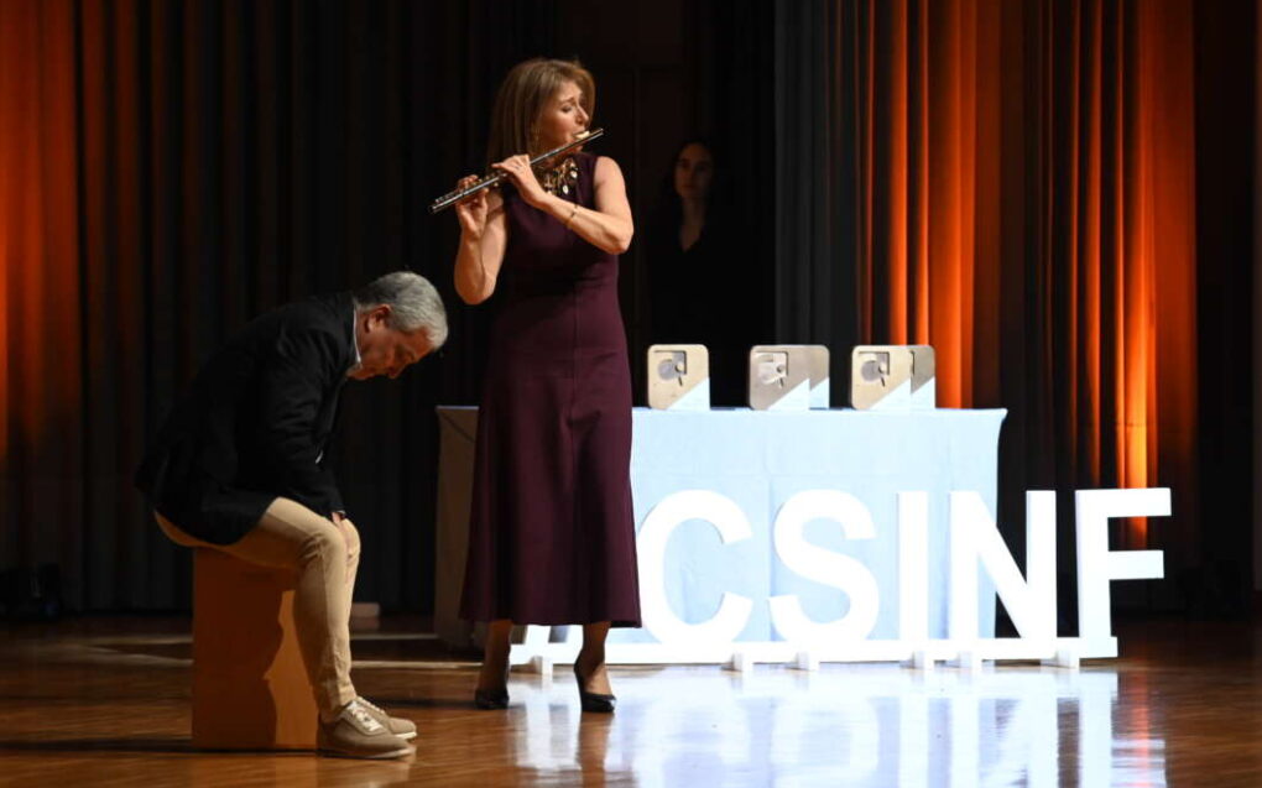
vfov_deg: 7.5
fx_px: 5983
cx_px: 632
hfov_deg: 12.0
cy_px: 380
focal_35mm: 174
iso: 3200
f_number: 4
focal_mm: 170
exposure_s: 1/400
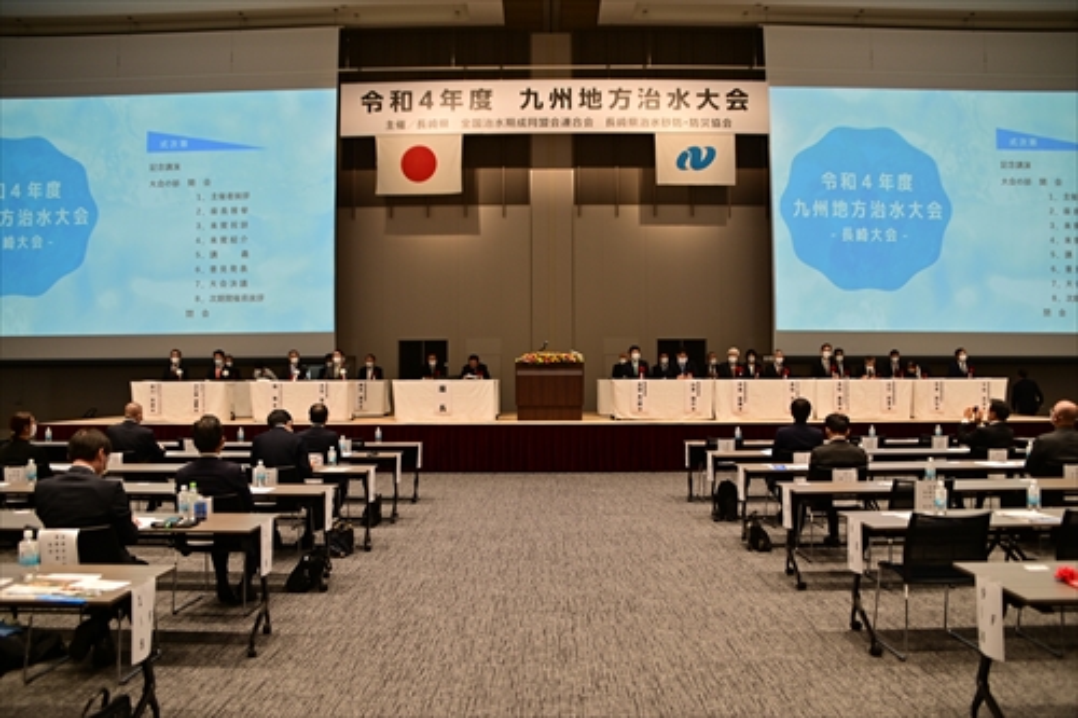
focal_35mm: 28
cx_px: 539
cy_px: 359
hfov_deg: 65.5
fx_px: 838
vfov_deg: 46.4
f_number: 4
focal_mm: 28
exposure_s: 1/60
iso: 400
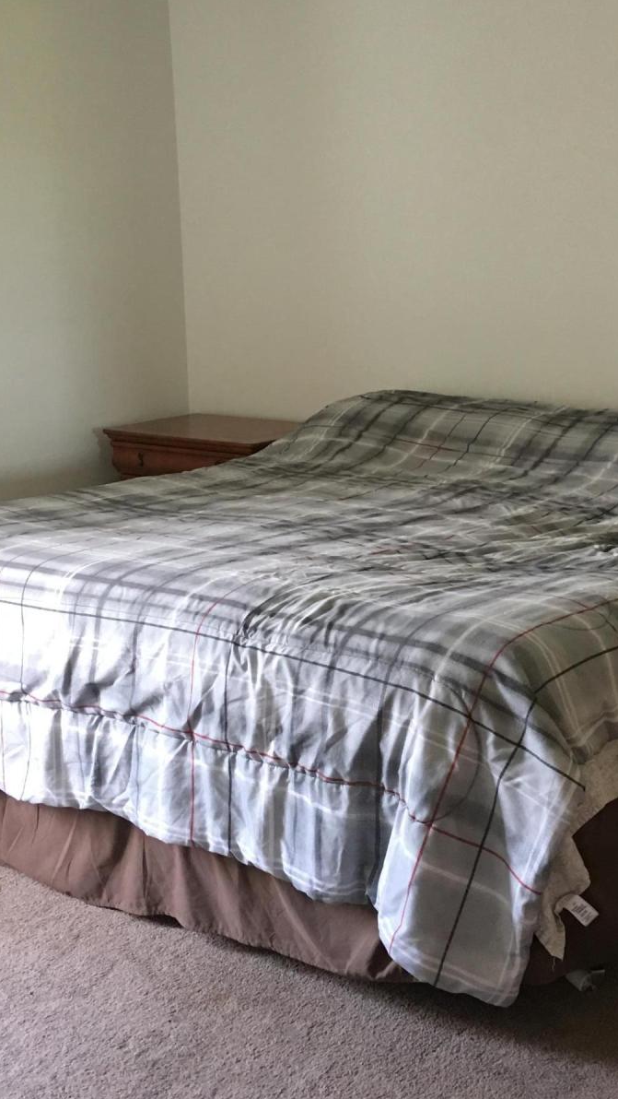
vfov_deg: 39.0
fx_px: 1543
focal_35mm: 53
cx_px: 362
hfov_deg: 22.6
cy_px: 445
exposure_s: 1/15
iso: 64
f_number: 2.2
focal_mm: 4.15
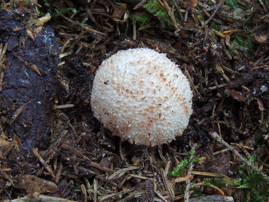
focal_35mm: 47
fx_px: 365
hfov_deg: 40.4
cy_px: 101
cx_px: 134
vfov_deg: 30.9
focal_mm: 8.3
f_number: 7.8
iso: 100
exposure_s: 1/2
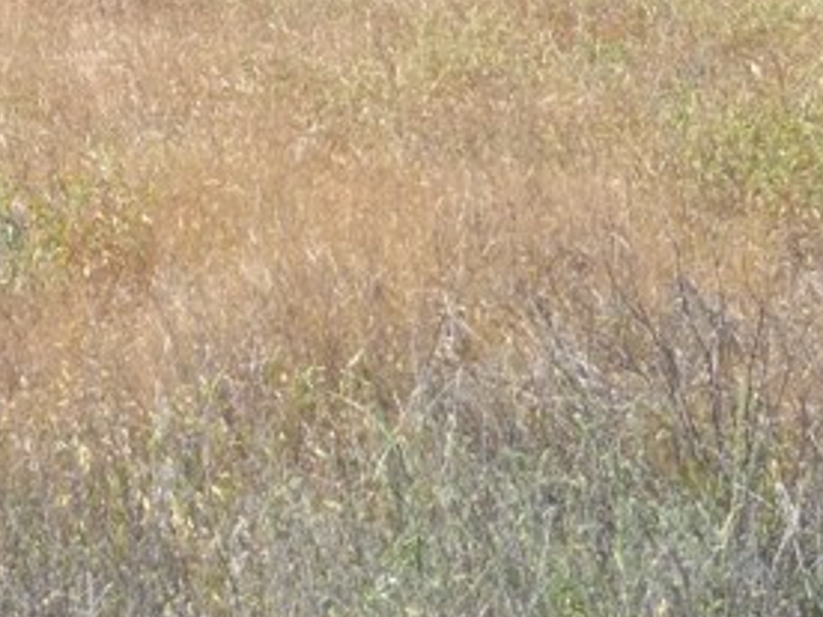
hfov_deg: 21.6
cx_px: 98
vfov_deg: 15.5
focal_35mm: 89
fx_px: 2116
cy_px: -256
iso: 100
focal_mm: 4.3
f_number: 4
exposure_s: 1/500
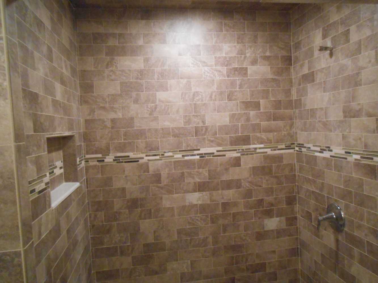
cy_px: 142
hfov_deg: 67.3
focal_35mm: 26
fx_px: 284
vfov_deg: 53.1
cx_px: 189
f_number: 3.5
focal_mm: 4.6
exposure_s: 1/15
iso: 800
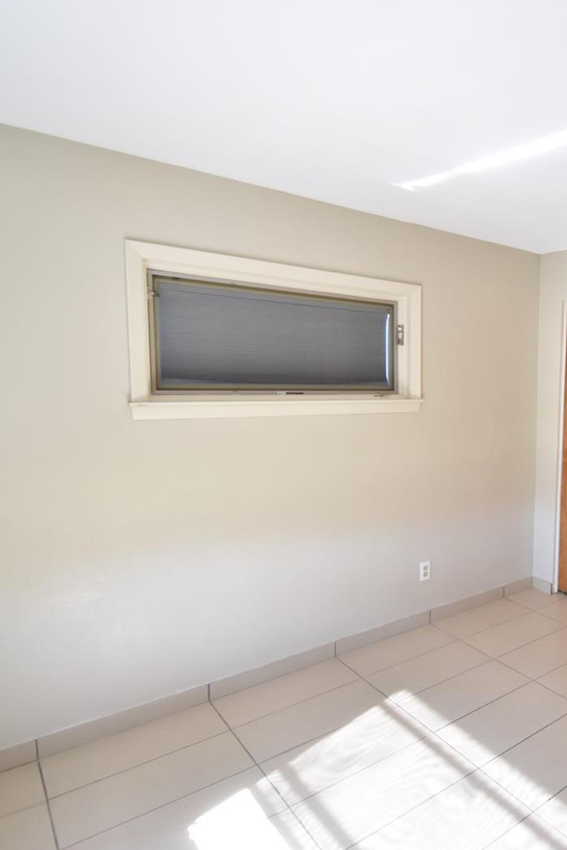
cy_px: 422
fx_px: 543
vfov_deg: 76.1
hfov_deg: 47.3
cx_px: 547
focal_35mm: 23
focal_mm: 10
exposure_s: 1/90
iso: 800
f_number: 3.5
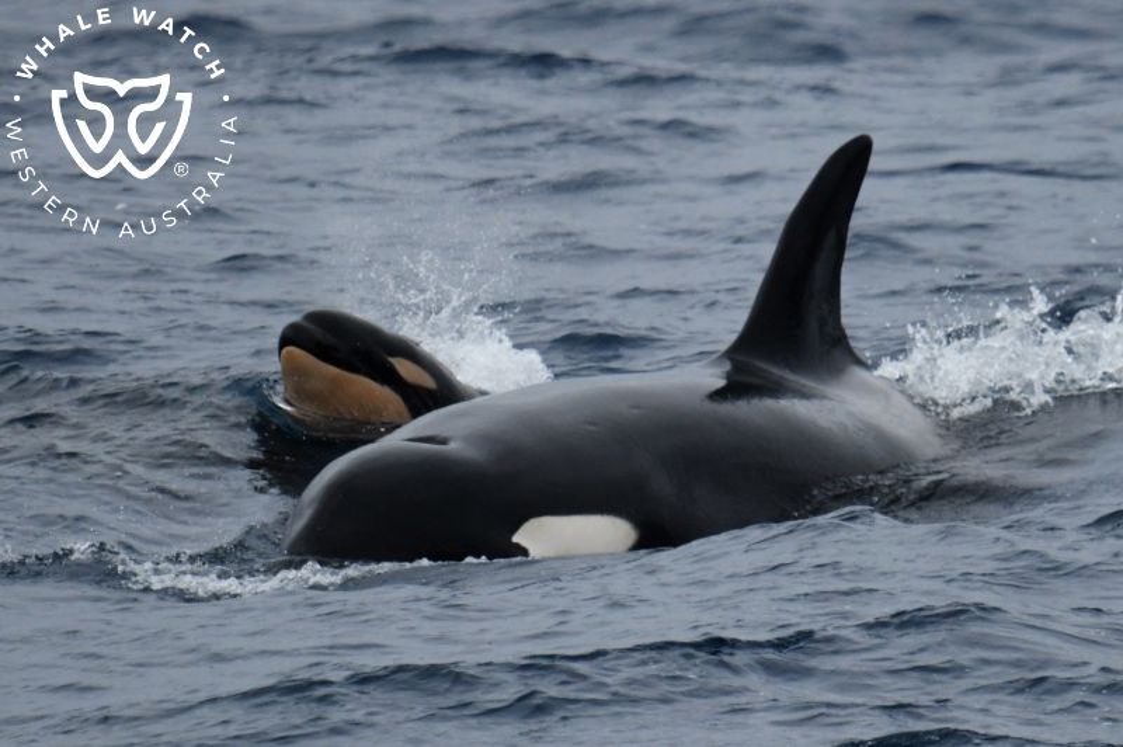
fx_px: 18701
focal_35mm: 600
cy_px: 374
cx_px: 562
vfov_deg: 2.3
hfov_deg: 3.4
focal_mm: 600
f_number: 6.3
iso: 1250
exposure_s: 1/8000
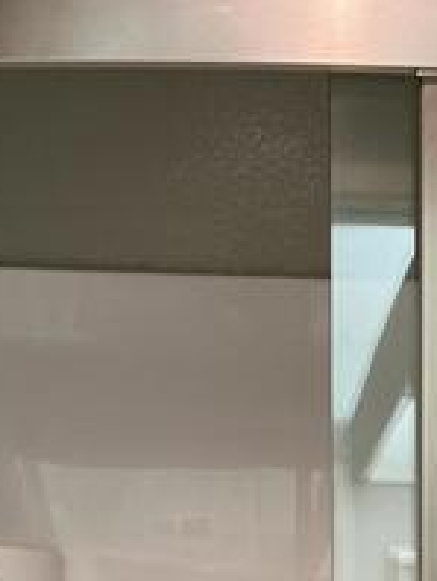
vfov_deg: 21.2
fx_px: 1411
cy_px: 745
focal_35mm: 84
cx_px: 355
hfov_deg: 17.4
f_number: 1.6
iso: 200
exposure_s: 1/60
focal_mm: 5.1
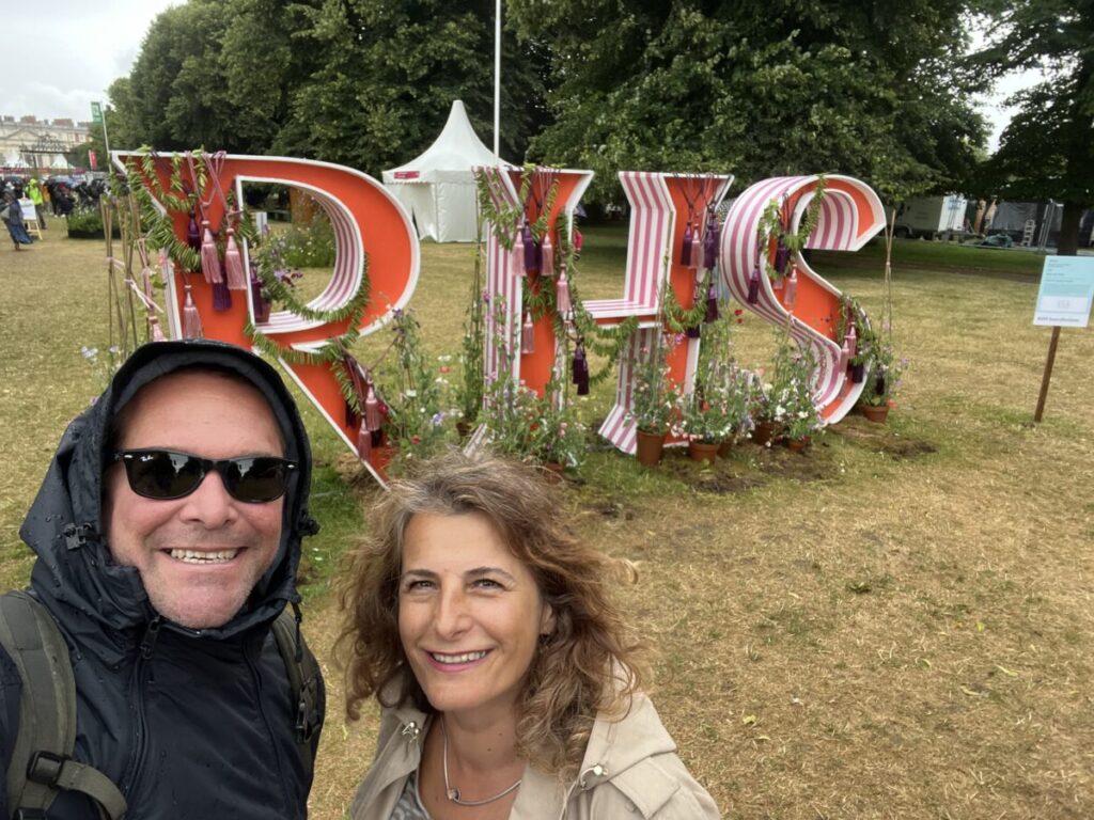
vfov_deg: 58.9
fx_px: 727
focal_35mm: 23
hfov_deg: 73.9
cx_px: 547
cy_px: 410
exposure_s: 1/121
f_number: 2.2
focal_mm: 2.71
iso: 50
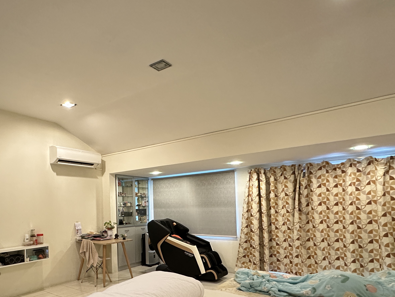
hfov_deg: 68.6
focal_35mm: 24
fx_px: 274
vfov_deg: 55.4
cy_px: 203
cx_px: 118
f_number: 2.2
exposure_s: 1/50
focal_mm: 2.22
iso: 640
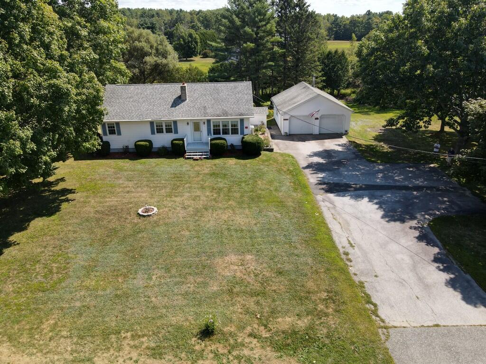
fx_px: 337
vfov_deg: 56.8
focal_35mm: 24
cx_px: 243
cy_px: 182
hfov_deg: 71.6
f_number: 2.8
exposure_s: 1/400
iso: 100
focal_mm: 4.5
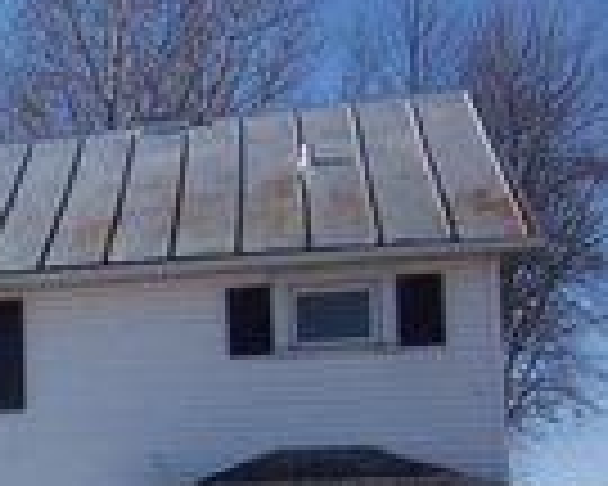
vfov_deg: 18.0
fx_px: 1494
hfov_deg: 19.1
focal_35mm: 83
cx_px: -387
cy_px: 484
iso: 64
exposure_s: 1/500
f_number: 5.6
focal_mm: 3.8
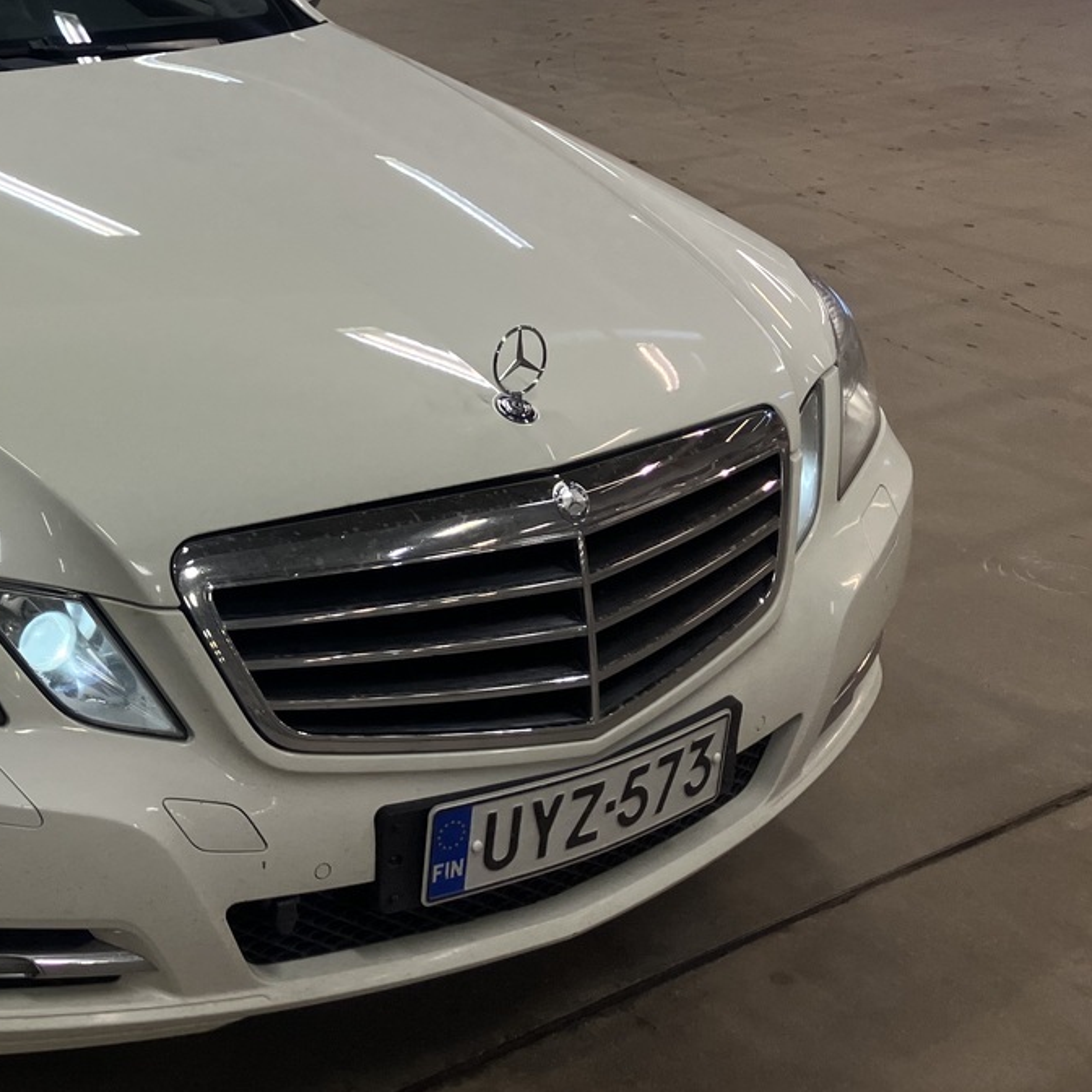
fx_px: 1892
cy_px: 410
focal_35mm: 53
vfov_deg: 32.1
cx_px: -50
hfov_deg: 29.6
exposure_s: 1/100
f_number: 1.8
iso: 50
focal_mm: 3.99
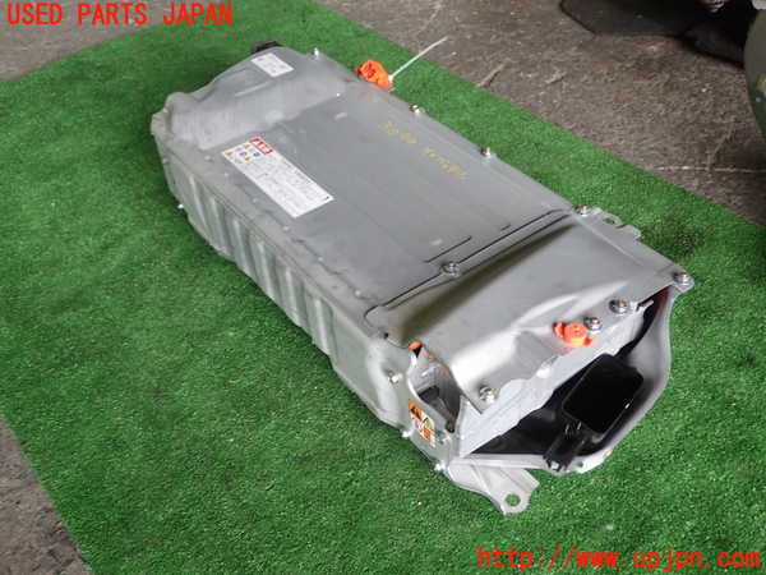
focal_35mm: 36
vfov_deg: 39.7
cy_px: 288
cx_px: 383
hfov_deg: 51.4
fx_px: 797
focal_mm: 6.37
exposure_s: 1/60
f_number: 2.5
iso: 200
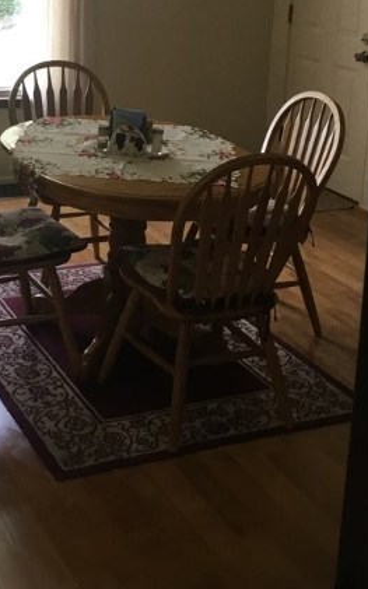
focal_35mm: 60
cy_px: 85
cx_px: 84
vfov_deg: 32.7
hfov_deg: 21.4
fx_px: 963
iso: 64
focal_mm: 3.3
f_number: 2.4
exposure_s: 1/30
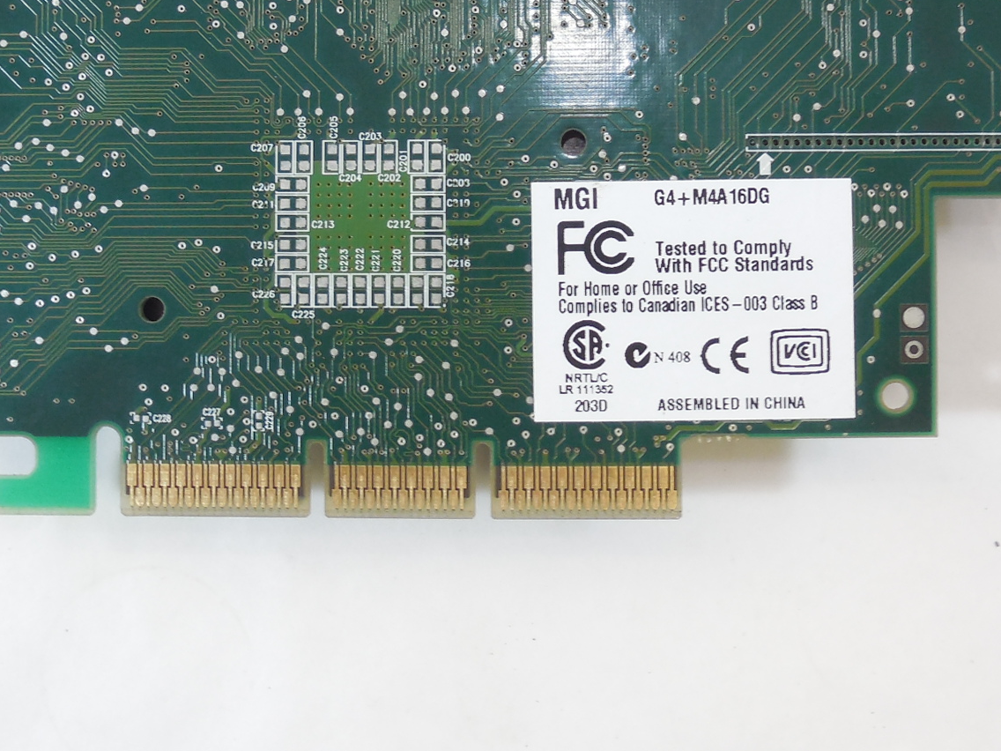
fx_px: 1504
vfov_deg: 27.8
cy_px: 246
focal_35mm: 52
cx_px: 583
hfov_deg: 36.7
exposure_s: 1/30
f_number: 3.5
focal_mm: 4.6
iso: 140
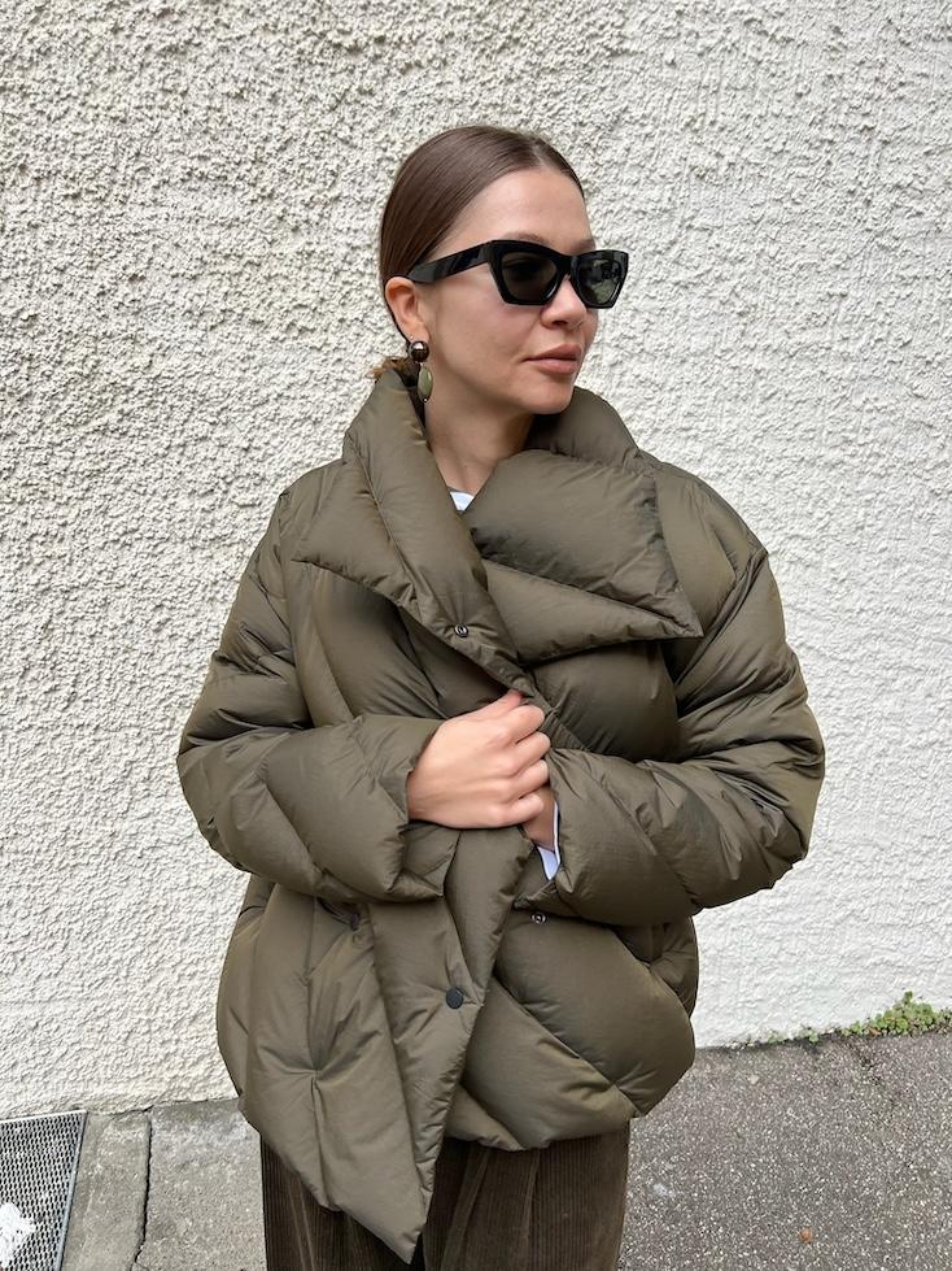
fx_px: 954
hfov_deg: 53.1
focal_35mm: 26
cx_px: 476
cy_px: 636
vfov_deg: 67.3
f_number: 1.5
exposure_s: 1/786
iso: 50
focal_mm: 5.7
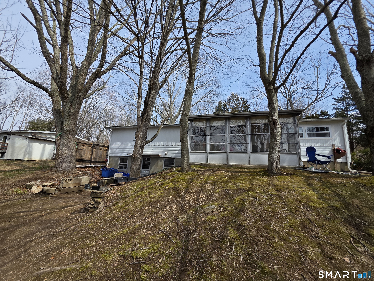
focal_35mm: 13
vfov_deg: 89.9
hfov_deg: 106.2
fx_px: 140
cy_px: 140
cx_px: 187
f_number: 1.9
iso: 40
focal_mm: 2.2
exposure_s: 1/1728
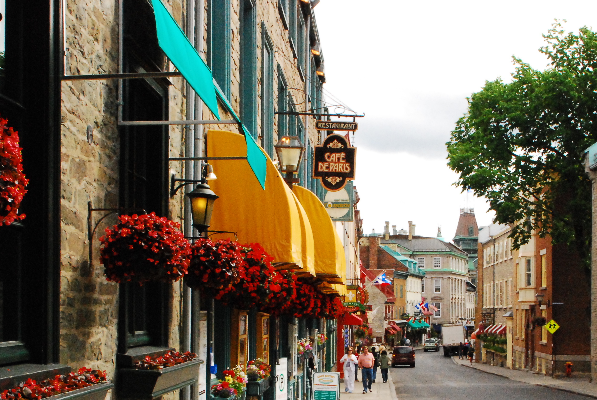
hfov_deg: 38.8
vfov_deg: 26.3
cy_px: 292
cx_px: 330
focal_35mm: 51
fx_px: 847
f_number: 20
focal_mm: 22
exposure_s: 1/320
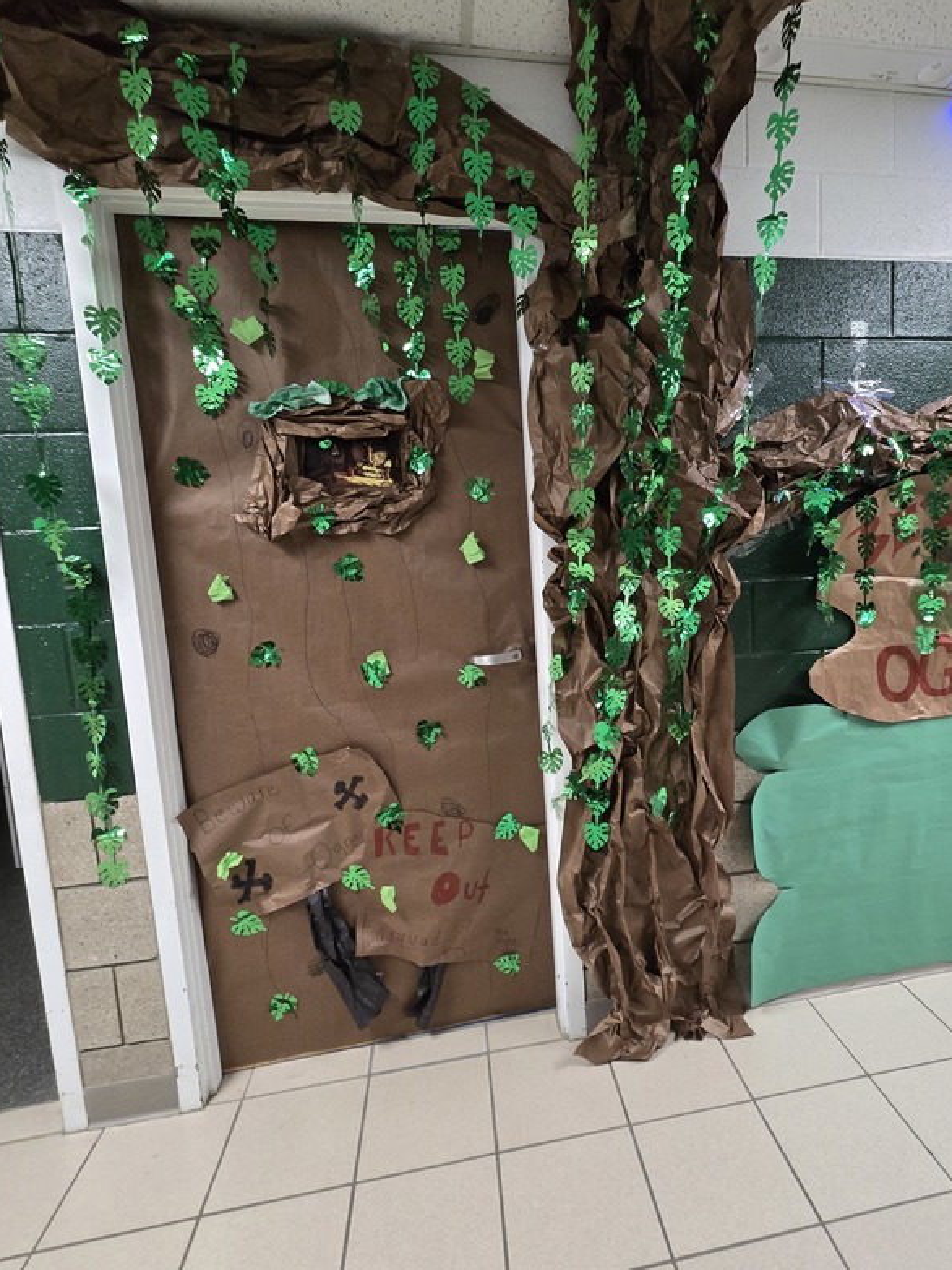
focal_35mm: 17
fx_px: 624
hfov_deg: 73.7
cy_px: 634
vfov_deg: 91.0
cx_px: 581
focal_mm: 2.2
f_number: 2.2
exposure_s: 1/60
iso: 640
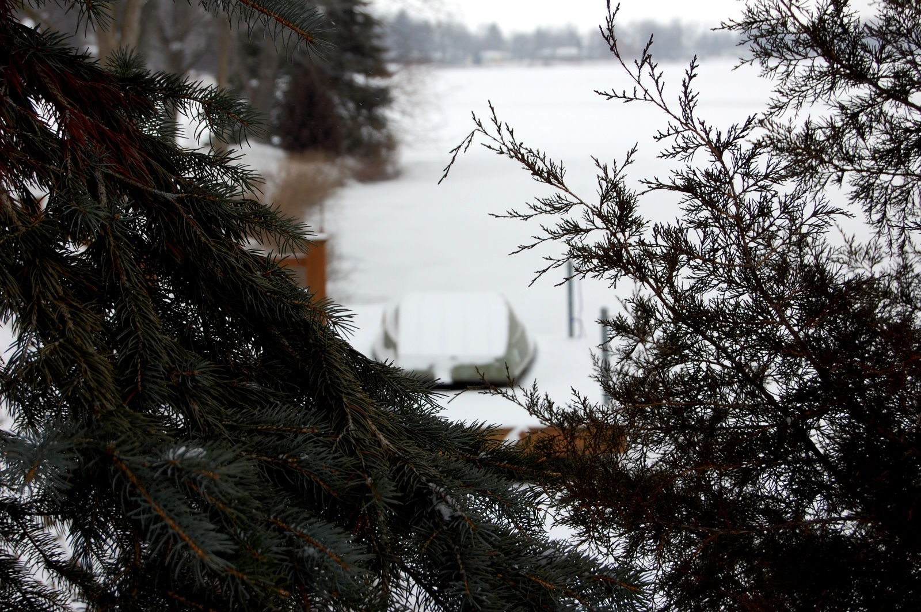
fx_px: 2108
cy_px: 306
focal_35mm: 82
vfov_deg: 16.5
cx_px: 460
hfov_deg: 24.6
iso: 200
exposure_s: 1/250
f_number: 8
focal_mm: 55
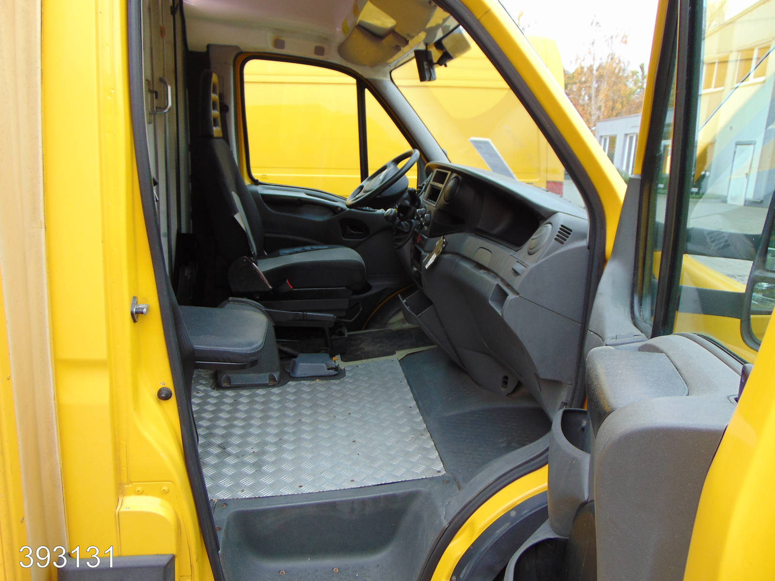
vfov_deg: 54.9
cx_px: 388
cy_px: 290
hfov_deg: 69.4
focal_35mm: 25
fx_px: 560
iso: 80
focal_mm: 4.5
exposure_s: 1/50
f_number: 3
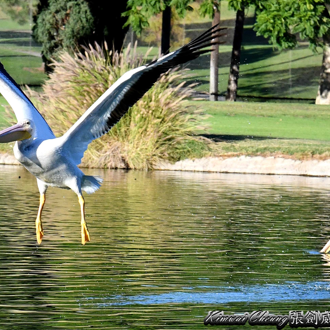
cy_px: 165
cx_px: 89
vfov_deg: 10.9
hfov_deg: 10.9
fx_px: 1726
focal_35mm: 160
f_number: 13
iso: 1250
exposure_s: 1/1000
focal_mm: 125
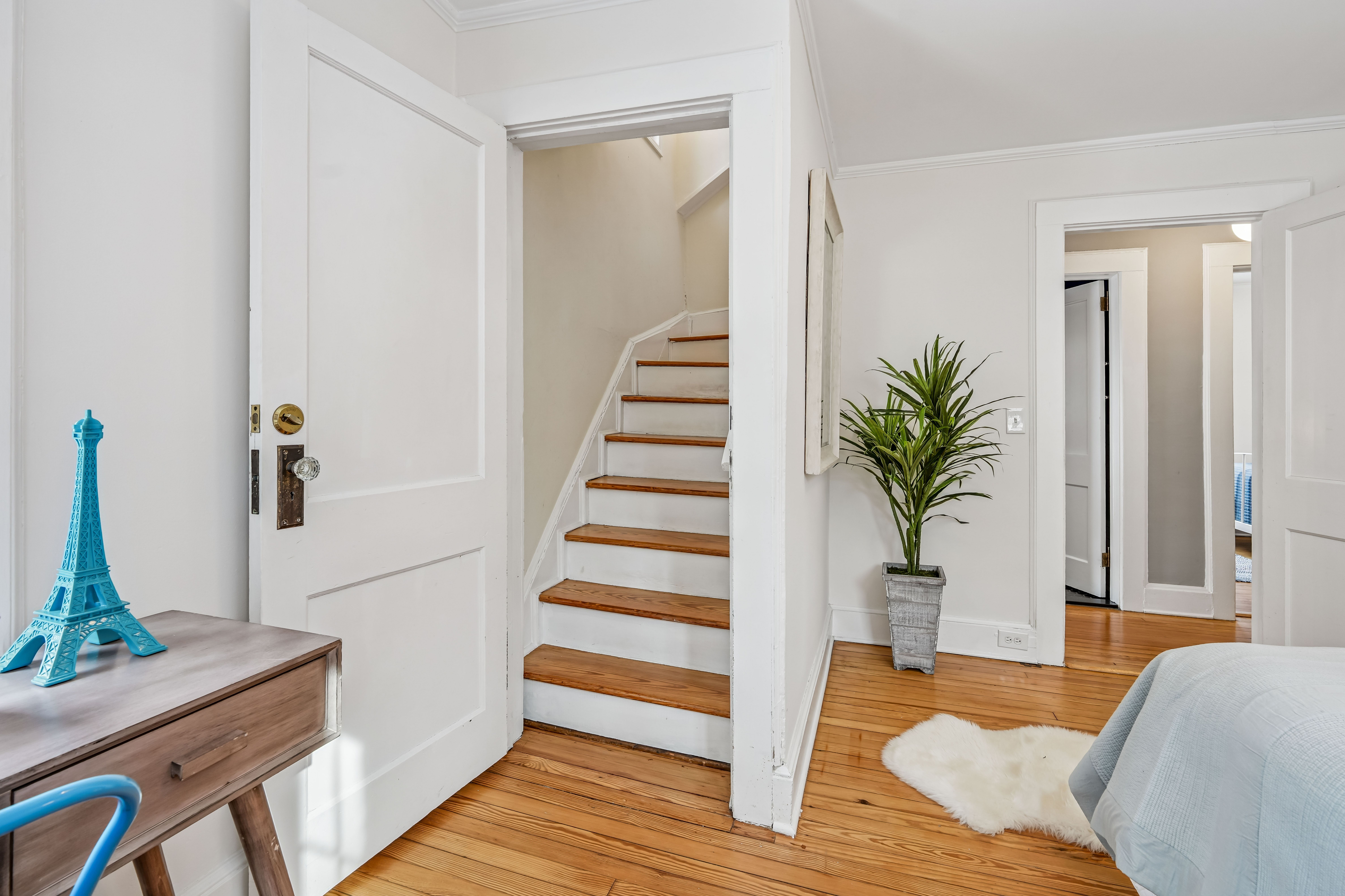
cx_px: 672
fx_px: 598
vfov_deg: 73.7
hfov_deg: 96.7
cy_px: 448
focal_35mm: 16
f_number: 8
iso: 400
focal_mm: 16
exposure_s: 1/13
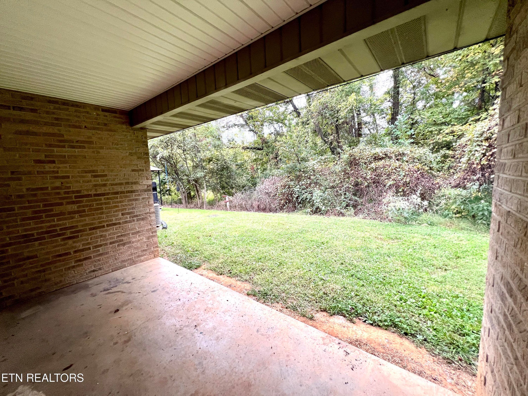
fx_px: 198
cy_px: 198
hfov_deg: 106.2
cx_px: 264
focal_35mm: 13
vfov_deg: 89.9
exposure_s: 1/99
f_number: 1.8
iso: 160
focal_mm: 1.57
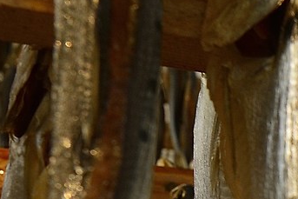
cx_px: 601
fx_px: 927
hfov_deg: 14.8
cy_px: 338
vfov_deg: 11.5
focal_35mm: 112
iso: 320
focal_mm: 16
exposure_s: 1/200
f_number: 8
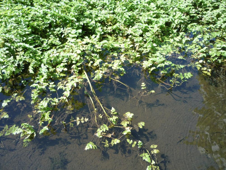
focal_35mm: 31
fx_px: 202
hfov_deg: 58.4
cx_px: 113
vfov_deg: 45.4
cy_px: 85
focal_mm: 5.3
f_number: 4
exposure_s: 1/160
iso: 100
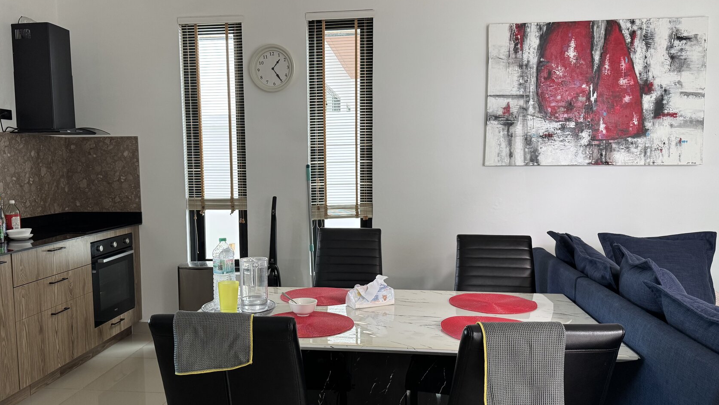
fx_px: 572
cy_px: 222
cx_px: 327
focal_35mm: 30
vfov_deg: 38.9
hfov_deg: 64.2
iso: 200
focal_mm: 6.76
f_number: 1.78
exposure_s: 1/50
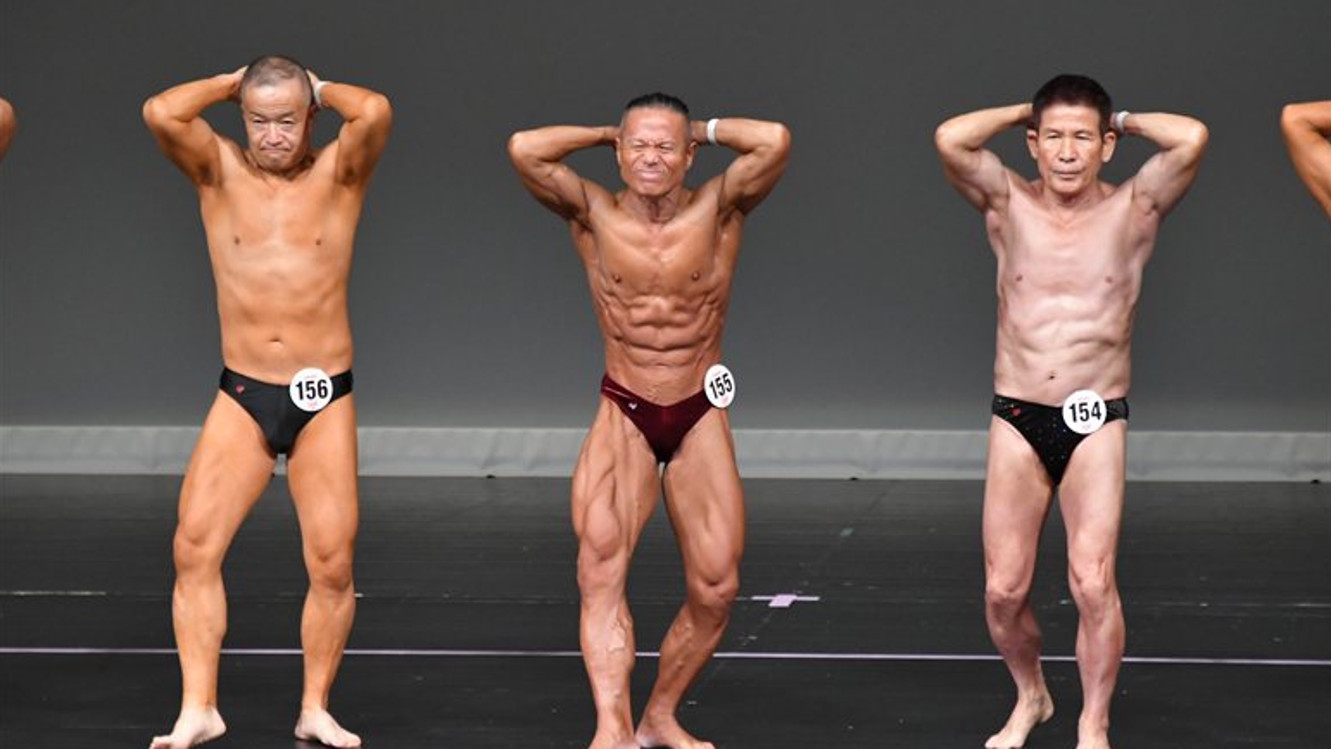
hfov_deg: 5.9
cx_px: 667
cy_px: 428
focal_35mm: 363
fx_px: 12814
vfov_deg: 3.3
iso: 4000
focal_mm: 230
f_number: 5.6
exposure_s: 1/400
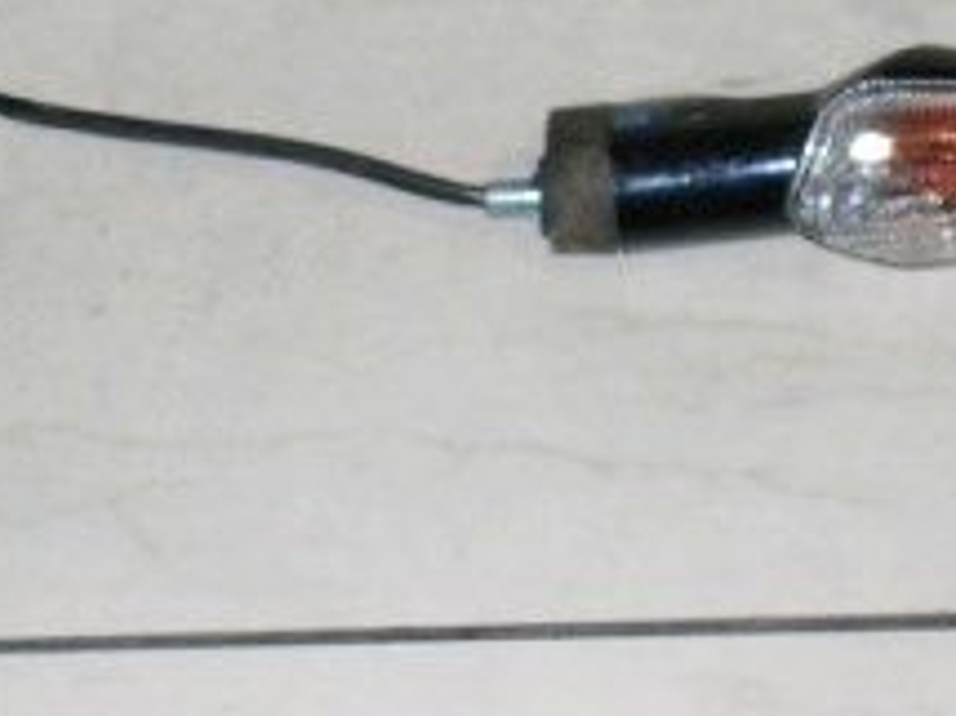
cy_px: 105
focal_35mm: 181
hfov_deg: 10.9
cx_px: 542
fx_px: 4996
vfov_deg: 8.2
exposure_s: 1/60.1
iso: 60
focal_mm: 14.5
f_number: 4.4
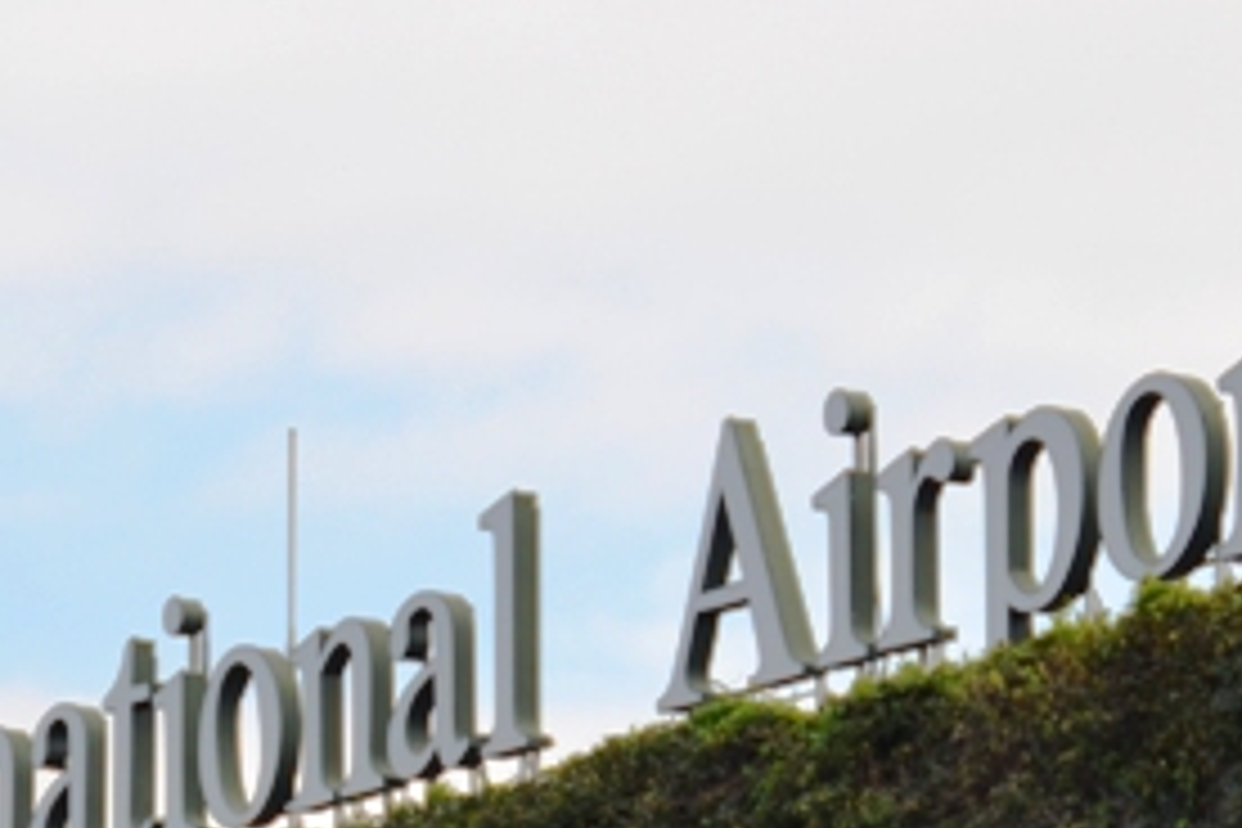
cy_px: 700
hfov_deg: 6.2
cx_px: 252
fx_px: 11390
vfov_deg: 4.2
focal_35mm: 330
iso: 220
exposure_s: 1/500
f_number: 5.6
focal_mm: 95
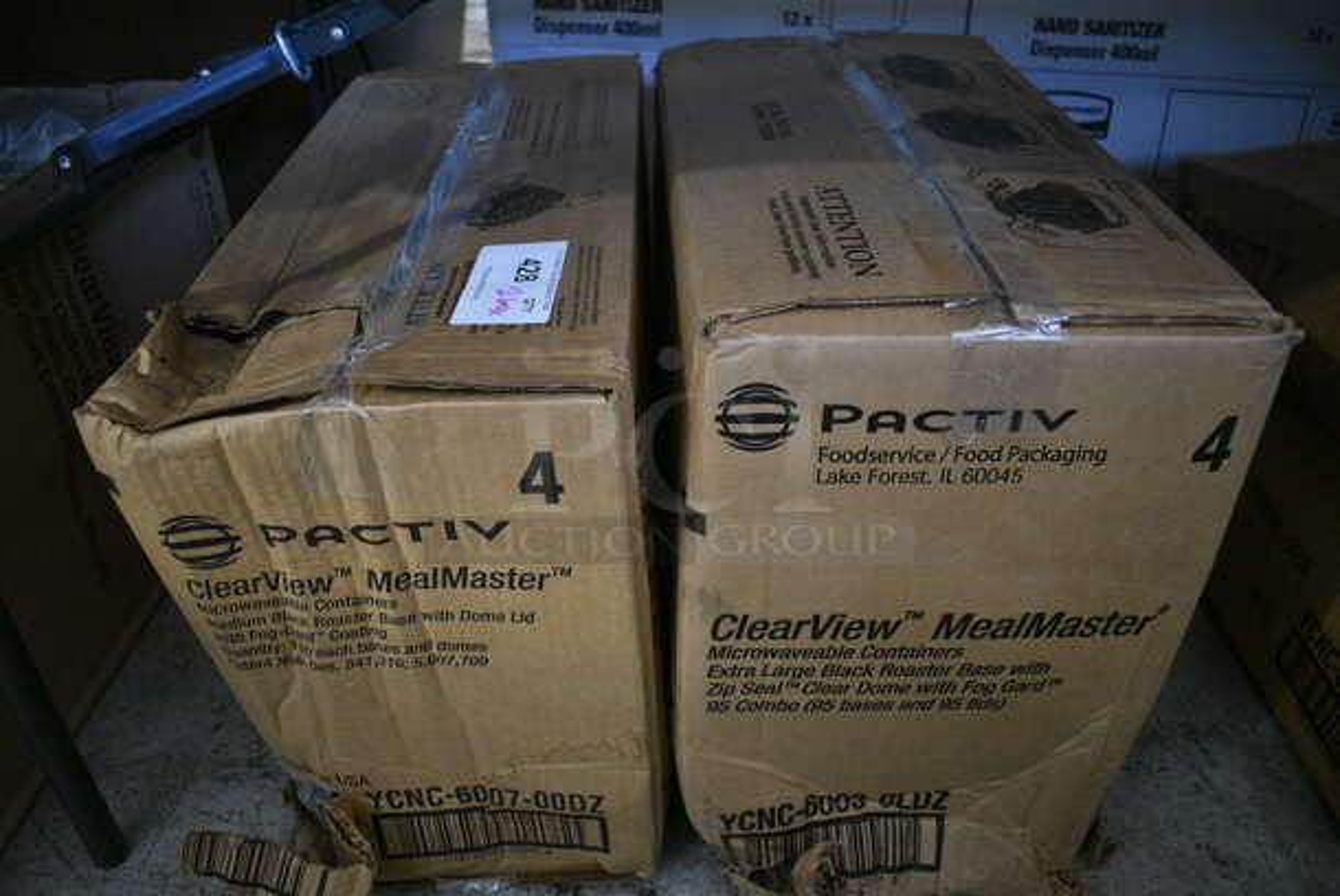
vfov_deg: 48.0
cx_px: 670
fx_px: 1006
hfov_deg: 67.3
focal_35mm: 27
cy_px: 448
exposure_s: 1/125
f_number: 3.5
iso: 4500
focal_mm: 18
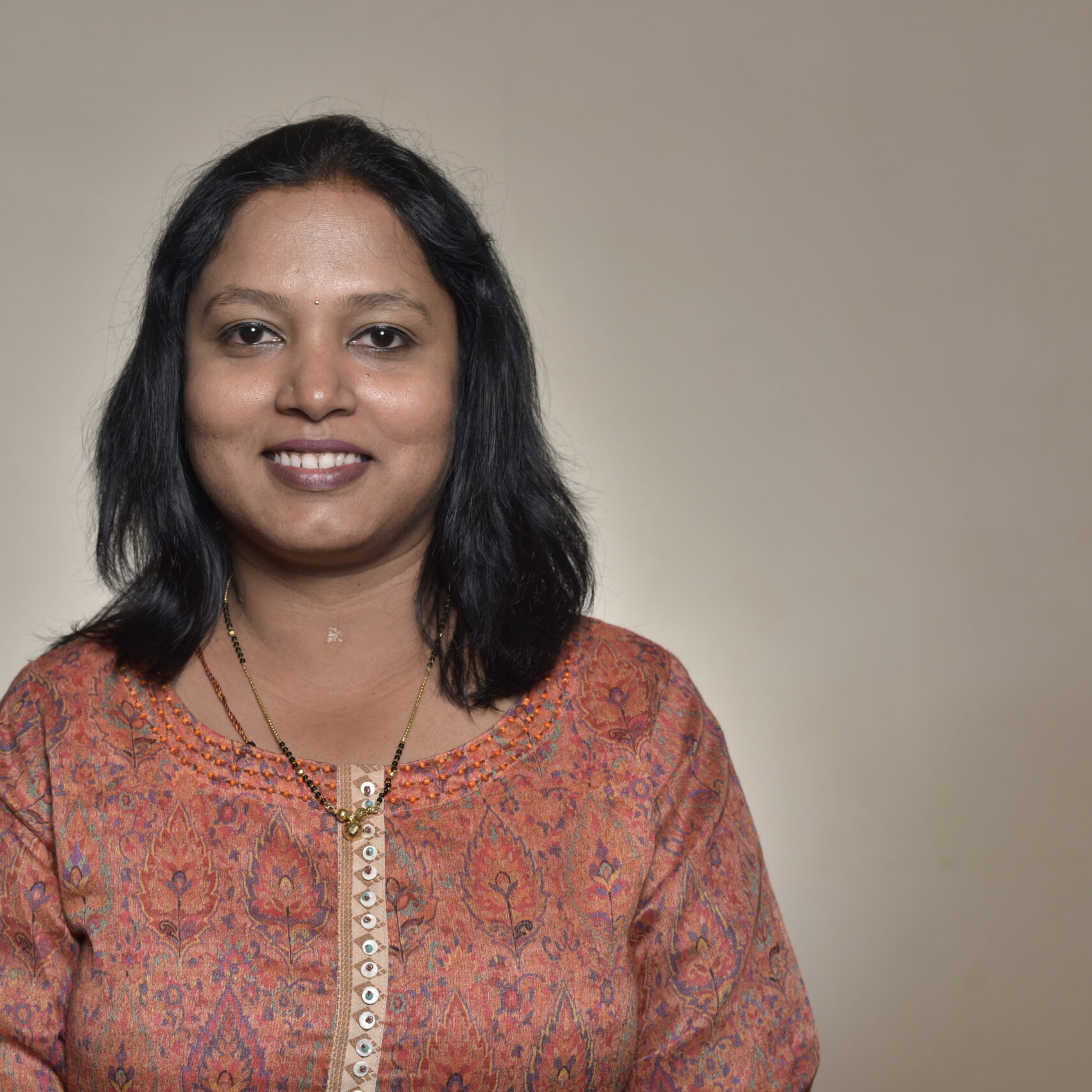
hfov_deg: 26.7
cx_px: 348
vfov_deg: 26.9
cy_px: 544
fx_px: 2284
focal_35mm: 64
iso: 320
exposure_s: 1/200
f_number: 6.3
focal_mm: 50
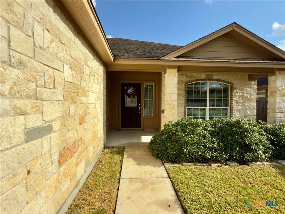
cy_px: 107
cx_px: 142
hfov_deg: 91.0
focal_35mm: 17
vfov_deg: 74.7
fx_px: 140
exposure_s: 1/968
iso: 16
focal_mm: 2.22
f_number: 2.2
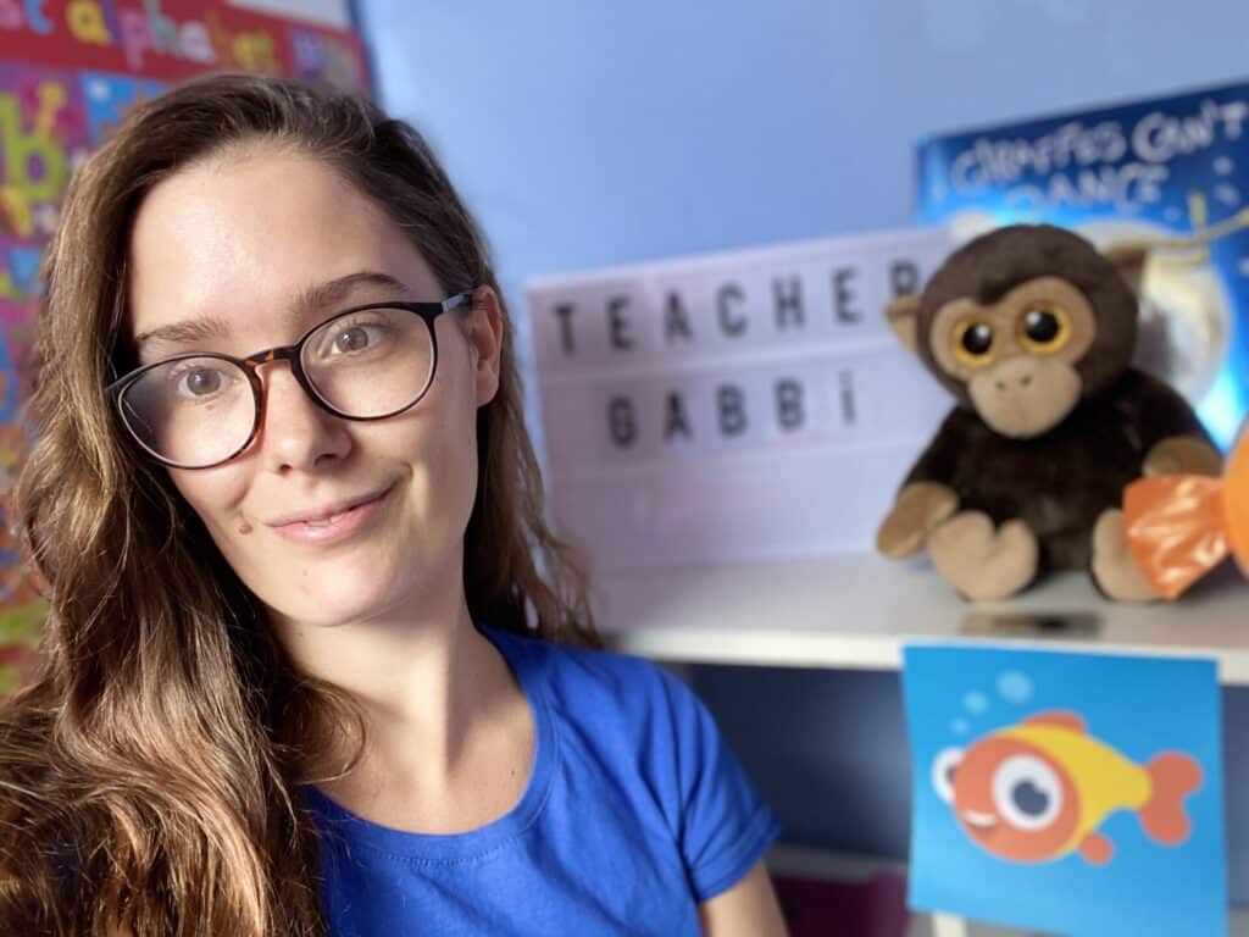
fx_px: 1082
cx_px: 624
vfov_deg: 46.8
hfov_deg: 60.0
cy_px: 468
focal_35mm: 30
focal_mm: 2.71
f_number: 2.2
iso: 160
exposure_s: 1/60
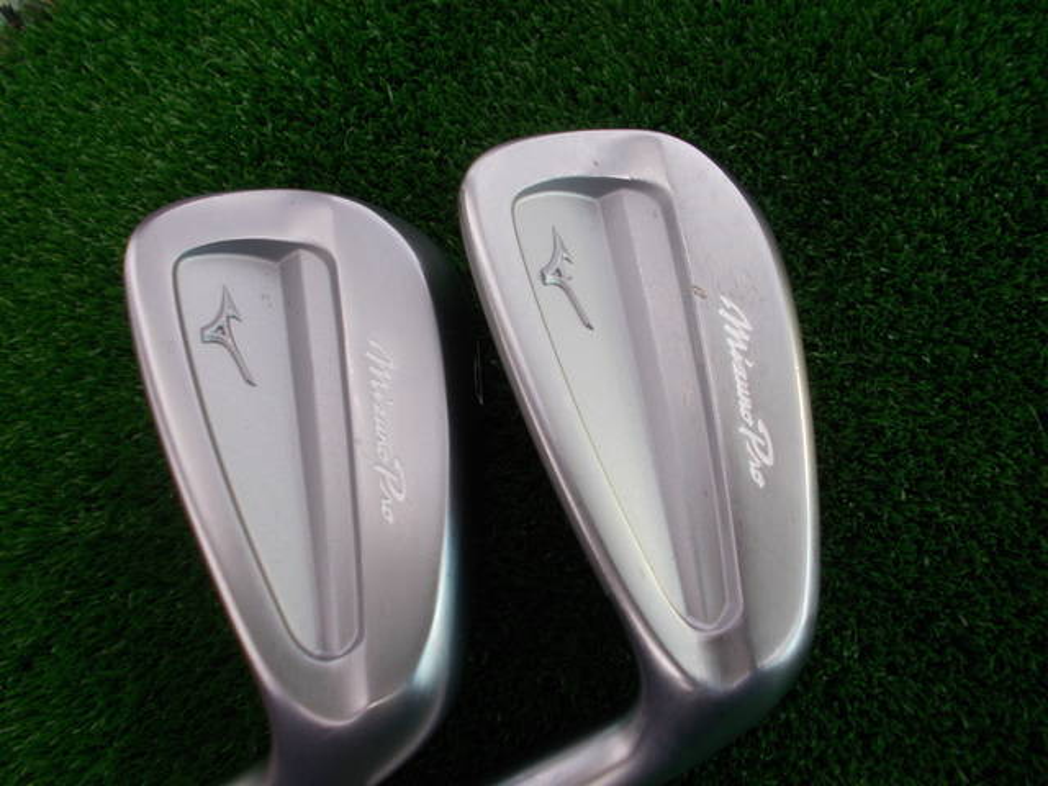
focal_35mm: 26
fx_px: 787
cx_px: 524
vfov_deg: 53.1
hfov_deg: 67.3
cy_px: 393
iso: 80
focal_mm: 4.6
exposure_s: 1/50
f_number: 3.2
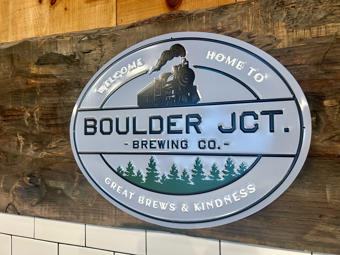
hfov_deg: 67.3
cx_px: 170
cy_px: 128
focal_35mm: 26
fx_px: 255
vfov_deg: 53.1
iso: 250
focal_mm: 5.7
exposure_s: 1/60
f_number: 1.5
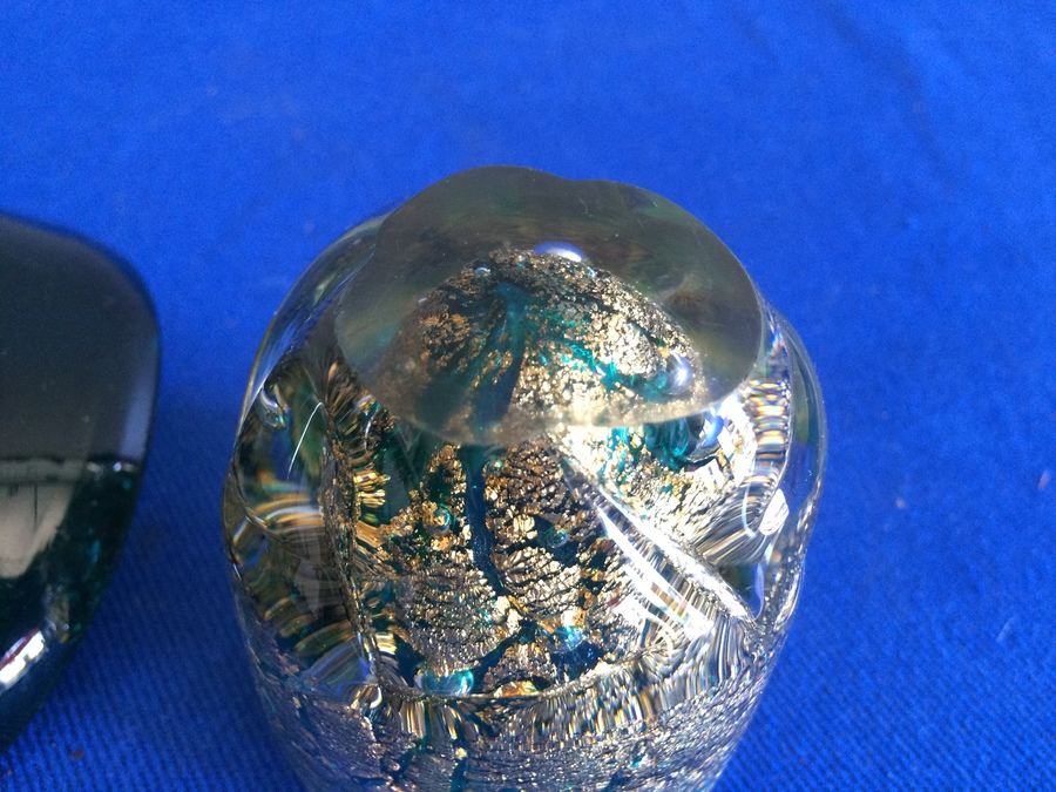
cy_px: 396
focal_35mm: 29
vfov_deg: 48.2
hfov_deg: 61.7
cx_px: 528
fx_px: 885
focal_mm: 4.15
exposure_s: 1/30
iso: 160
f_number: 2.2
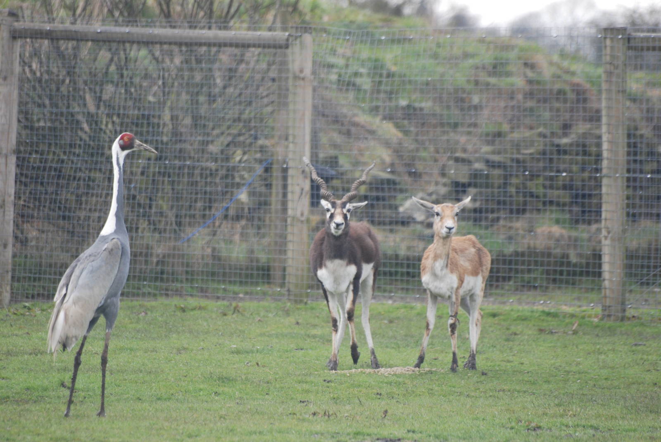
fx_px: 8272
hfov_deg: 4.6
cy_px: 221
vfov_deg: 3.1
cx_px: 330
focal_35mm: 450
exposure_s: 1/320
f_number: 5.6
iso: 400
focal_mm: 300
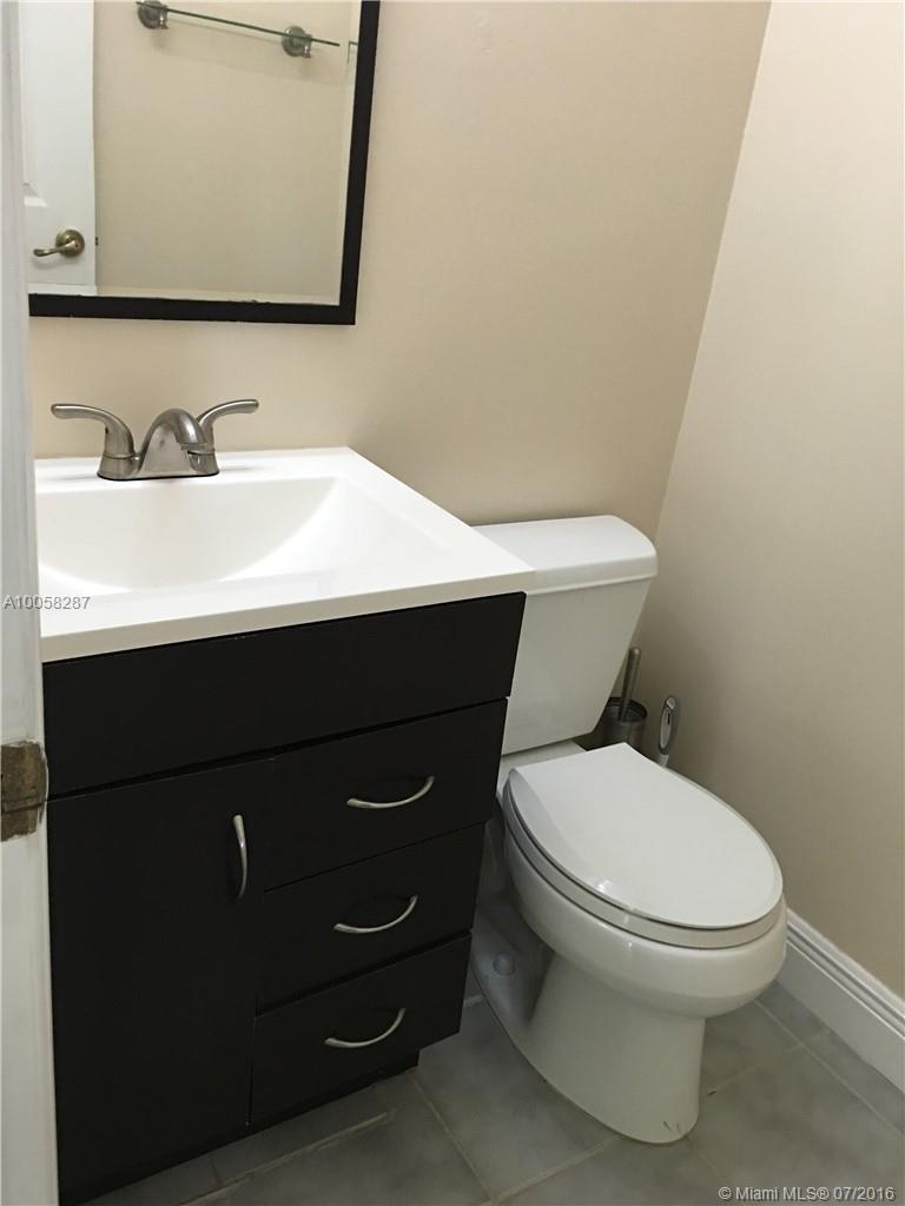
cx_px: 452
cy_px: 603
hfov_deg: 48.2
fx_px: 1011
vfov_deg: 61.7
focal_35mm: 29
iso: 80
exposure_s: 1/10
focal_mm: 4.15
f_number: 2.2
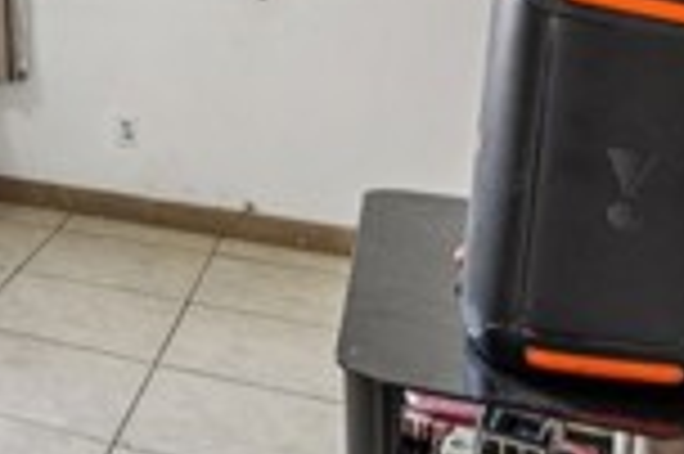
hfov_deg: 25.1
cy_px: -117
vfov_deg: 21.1
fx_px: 1120
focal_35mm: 59
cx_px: -364
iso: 400
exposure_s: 1/8
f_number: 8
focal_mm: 14
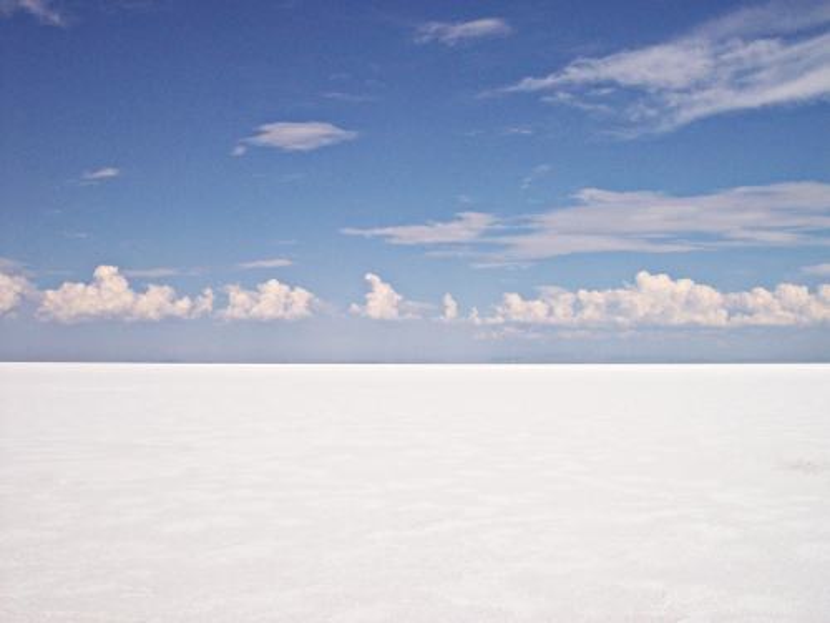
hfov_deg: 51.4
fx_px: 863
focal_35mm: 36
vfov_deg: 39.7
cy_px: 312
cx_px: 415
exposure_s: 1/1401
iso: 80
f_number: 4.8
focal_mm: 6
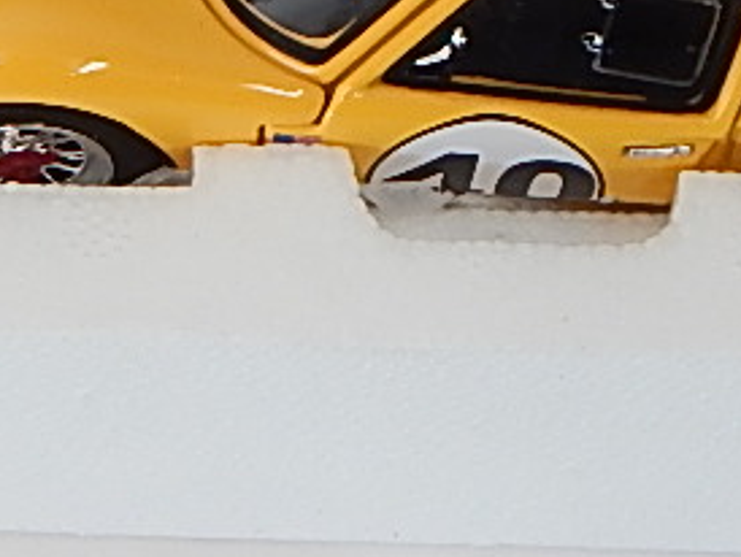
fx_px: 3878
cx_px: -46
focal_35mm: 181
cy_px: -671
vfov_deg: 7.8
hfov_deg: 10.8
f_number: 3.2
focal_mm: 5.6
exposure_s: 1/40
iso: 125
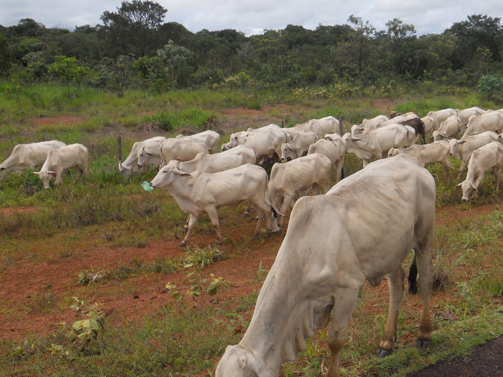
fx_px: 625
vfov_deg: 33.5
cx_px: 385
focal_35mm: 43
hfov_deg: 42.3
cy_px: 158
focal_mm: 5
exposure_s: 1/500
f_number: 5.4
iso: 80
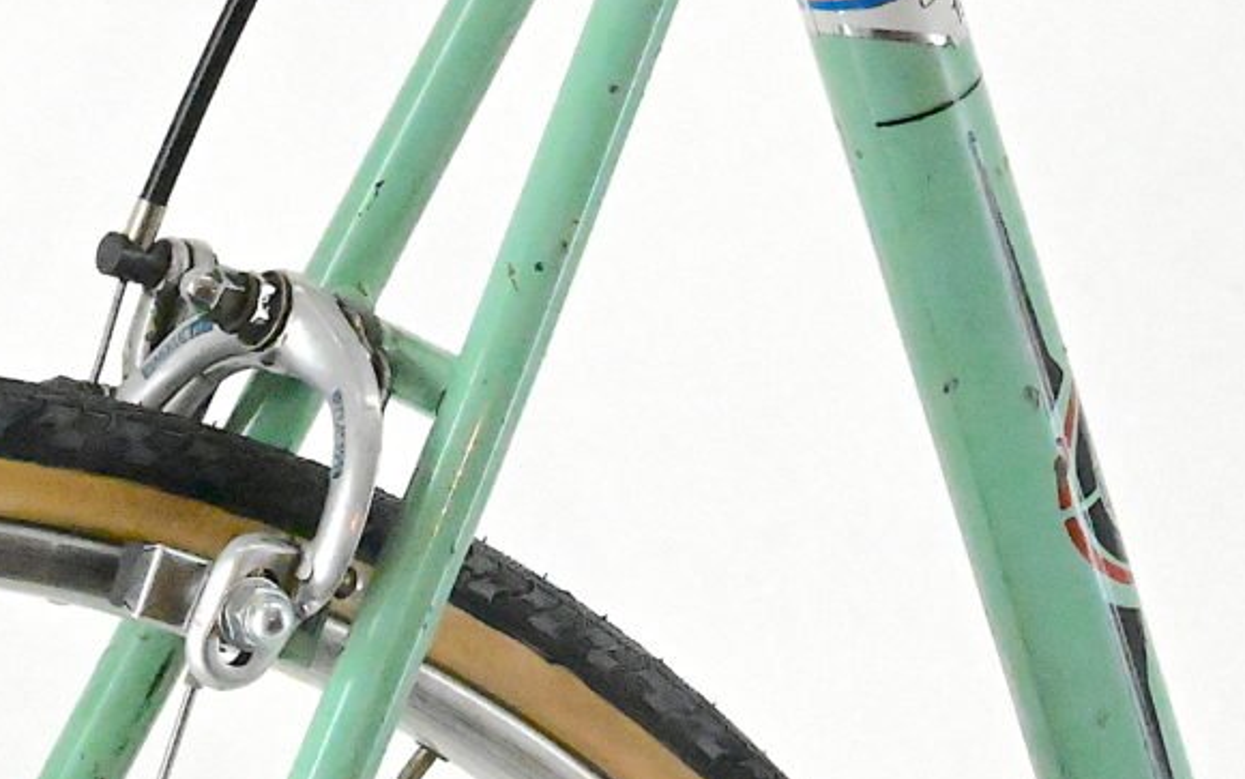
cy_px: -323
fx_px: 8011
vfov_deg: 5.5
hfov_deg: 8.8
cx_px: 1586
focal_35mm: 236
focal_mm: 70
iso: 22800
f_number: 20
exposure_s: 1/640
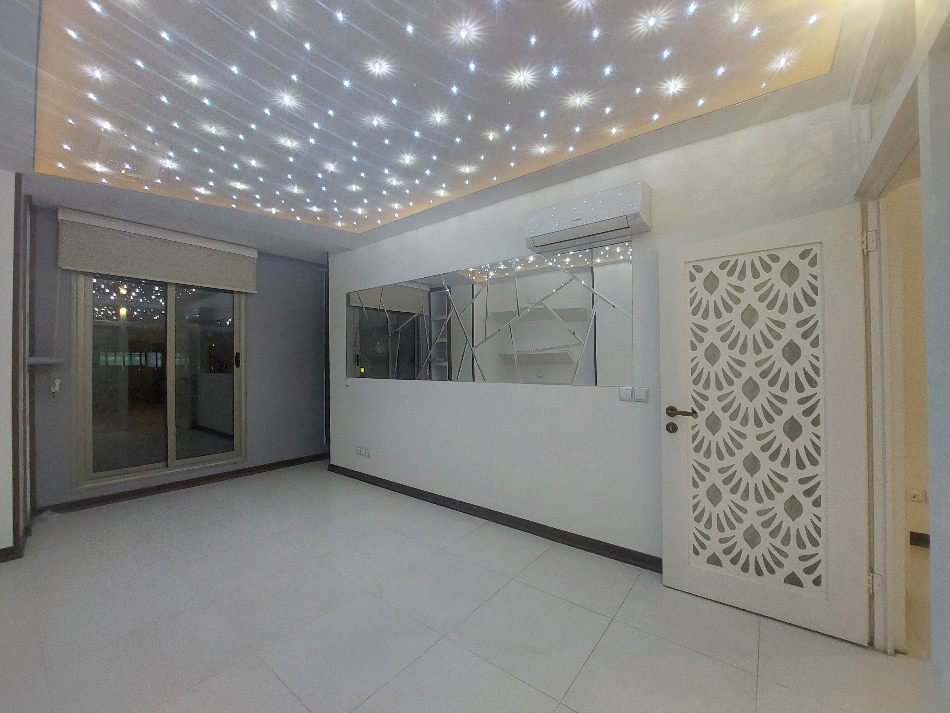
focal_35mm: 13
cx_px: 475
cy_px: 356
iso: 250
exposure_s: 1/50
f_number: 2.2
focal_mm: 1.74
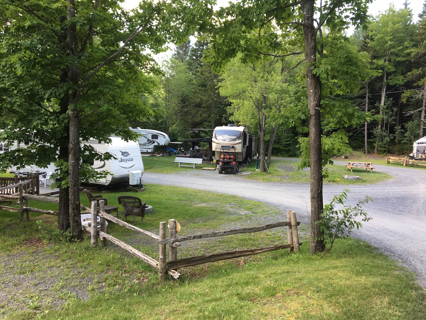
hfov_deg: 61.7
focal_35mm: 29
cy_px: 160
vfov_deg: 48.2
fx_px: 357
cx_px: 213
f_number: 2.2
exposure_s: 1/120
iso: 25
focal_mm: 4.15
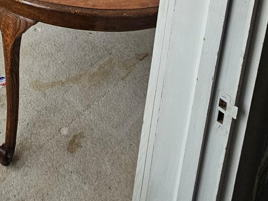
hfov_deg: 36.7
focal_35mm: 49
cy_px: -170
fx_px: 379
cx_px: 32
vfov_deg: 20.2
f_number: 2.2
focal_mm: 2.2
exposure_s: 1/70
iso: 100
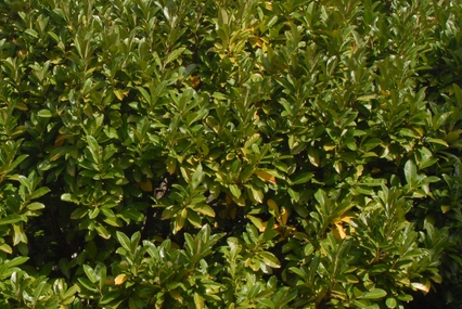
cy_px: 124
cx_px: 36
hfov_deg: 19.8
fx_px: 1297
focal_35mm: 101
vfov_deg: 13.6
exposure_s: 1/320
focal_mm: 28
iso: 400
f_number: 9
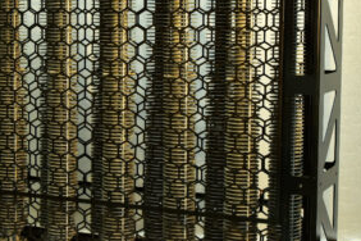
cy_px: 95
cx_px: 136
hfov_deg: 23.9
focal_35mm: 85
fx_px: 852
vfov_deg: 16.1
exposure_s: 1/60
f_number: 8
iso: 500
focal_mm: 40
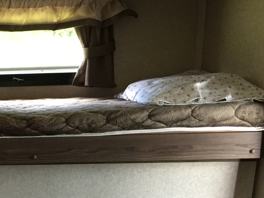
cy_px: 212
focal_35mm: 70
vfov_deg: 20.2
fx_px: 534
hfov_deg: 25.8
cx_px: -24
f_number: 2.2
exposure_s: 1/10
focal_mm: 4.15
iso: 100
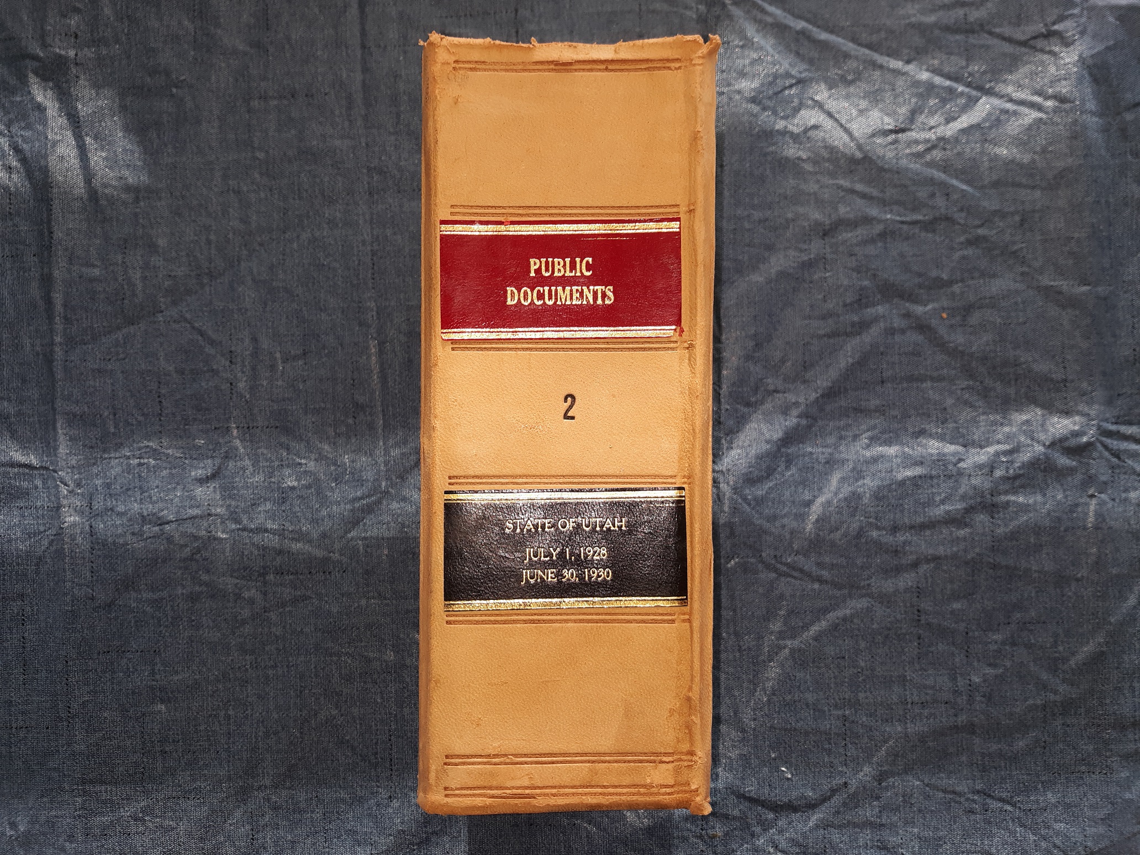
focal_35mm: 28
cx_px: 570
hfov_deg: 63.4
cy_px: 428
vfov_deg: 49.7
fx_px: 922
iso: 40
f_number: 1.7
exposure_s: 1/124
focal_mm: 3.7
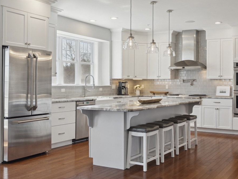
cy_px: 90
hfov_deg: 43.8
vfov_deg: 33.6
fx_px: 296
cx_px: 134
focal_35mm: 43
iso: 320
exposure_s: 1/30
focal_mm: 26
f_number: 7.1
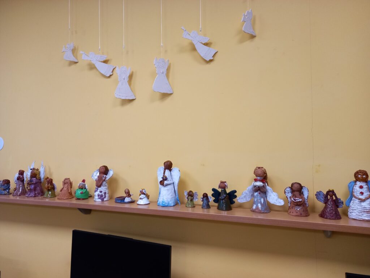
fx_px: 267
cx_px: 185
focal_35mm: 25
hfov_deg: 69.4
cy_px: 139
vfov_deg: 54.9
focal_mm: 4.6
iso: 200
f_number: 2
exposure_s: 1/60
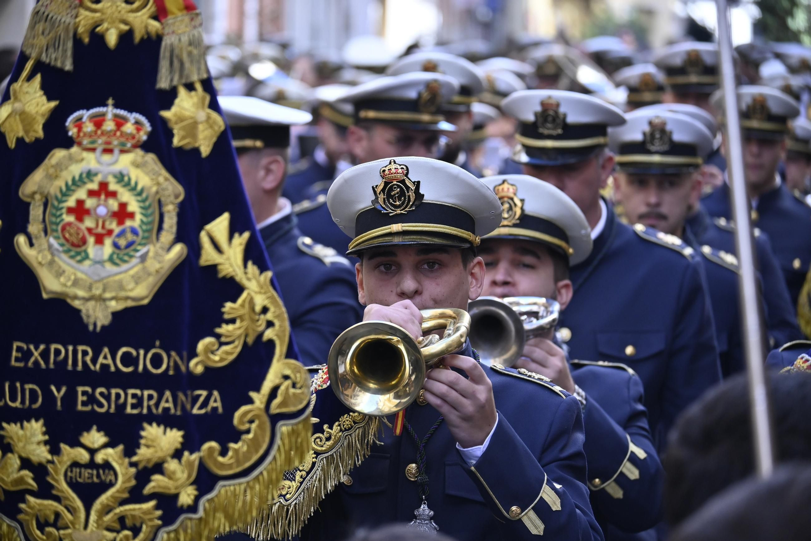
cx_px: 406
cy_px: 270
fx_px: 4561
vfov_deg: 6.8
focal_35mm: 202
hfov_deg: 10.2
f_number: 5.3
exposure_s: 1/320
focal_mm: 135
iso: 640
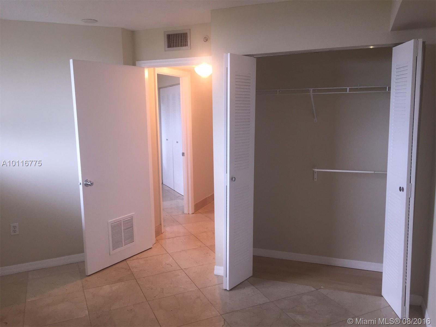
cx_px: 218
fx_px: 365
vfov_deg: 48.2
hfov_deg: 61.7
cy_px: 164
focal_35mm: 29
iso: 40
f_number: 2.2
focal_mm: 4.15
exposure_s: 1/30
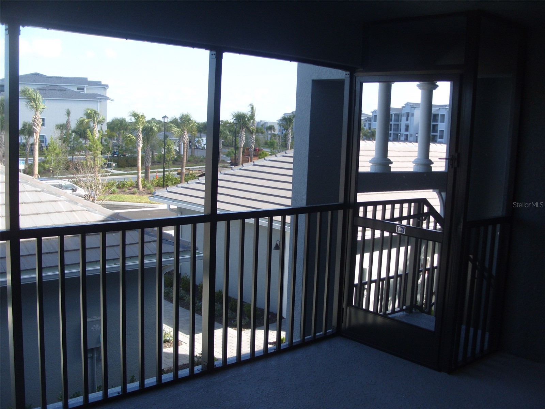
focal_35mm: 35
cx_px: 272
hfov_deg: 52.6
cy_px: 204
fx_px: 551
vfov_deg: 40.7
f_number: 2.8
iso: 80
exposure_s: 1/350
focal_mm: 7.8
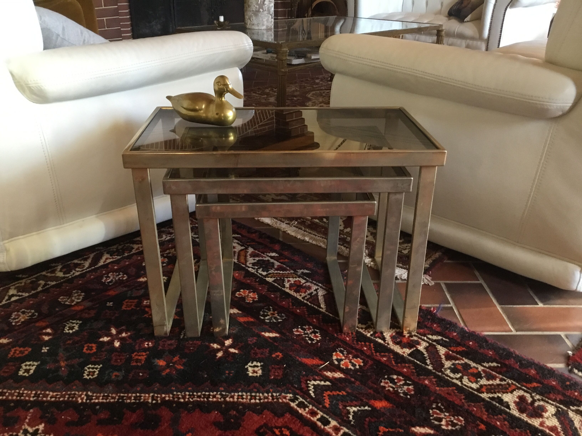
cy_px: 218
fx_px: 521
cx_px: 291
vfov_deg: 45.4
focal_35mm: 31
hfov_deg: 58.4
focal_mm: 3.3
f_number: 2.4
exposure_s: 1/33
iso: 200
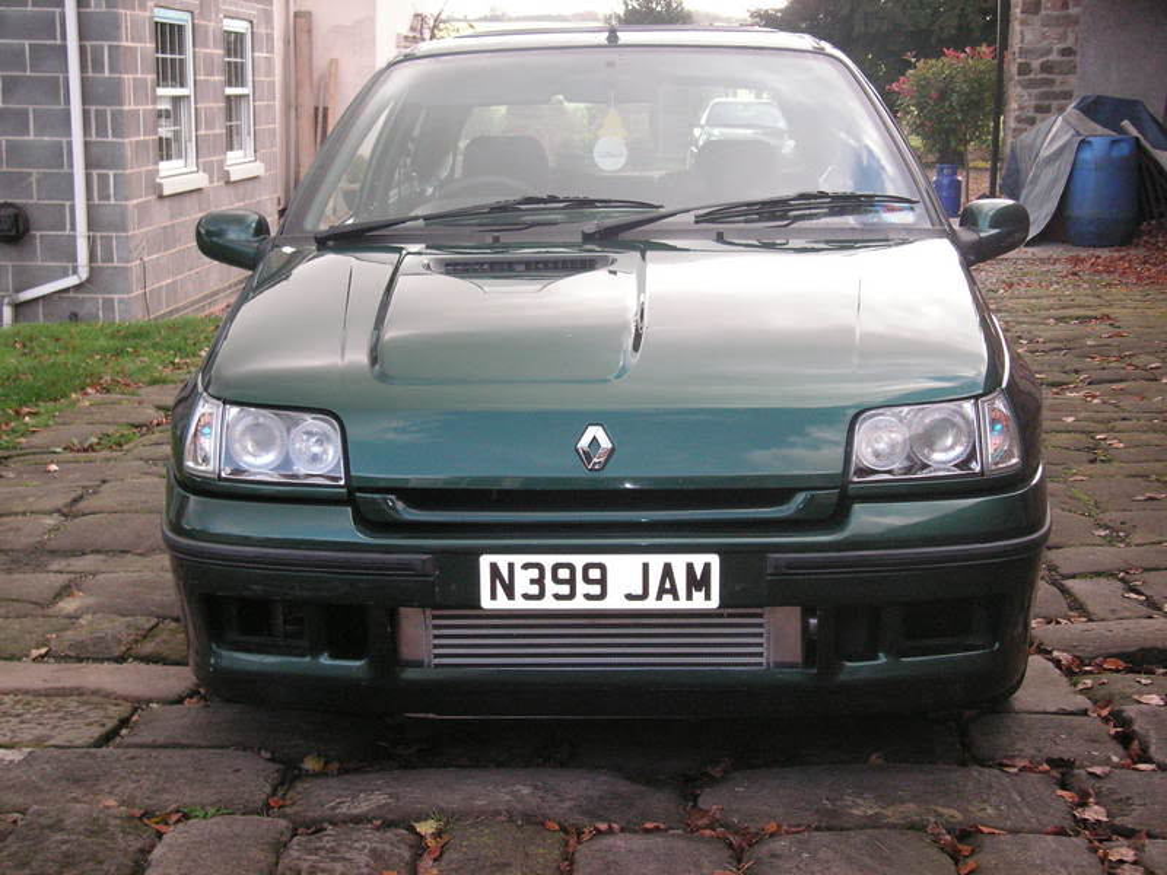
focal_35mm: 52
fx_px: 1753
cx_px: 584
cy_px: 438
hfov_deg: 36.8
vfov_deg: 28.0
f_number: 3.6
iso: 160
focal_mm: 8.6
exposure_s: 1/180
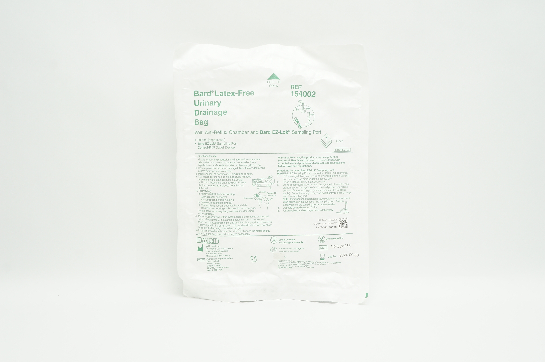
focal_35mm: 42
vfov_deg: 31.8
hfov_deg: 46.4
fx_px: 635
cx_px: 272
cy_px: 181
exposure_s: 1/25
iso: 400
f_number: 9
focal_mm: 28
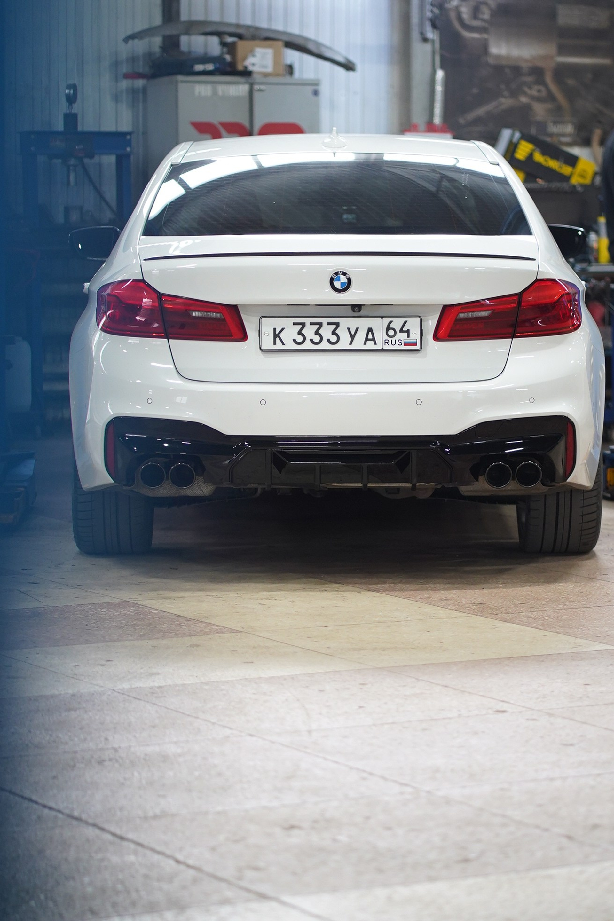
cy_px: 460
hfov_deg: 10.8
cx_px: 307
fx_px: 3249
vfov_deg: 16.1
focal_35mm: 127
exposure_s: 1/160
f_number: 1.8
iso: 1250
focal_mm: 85
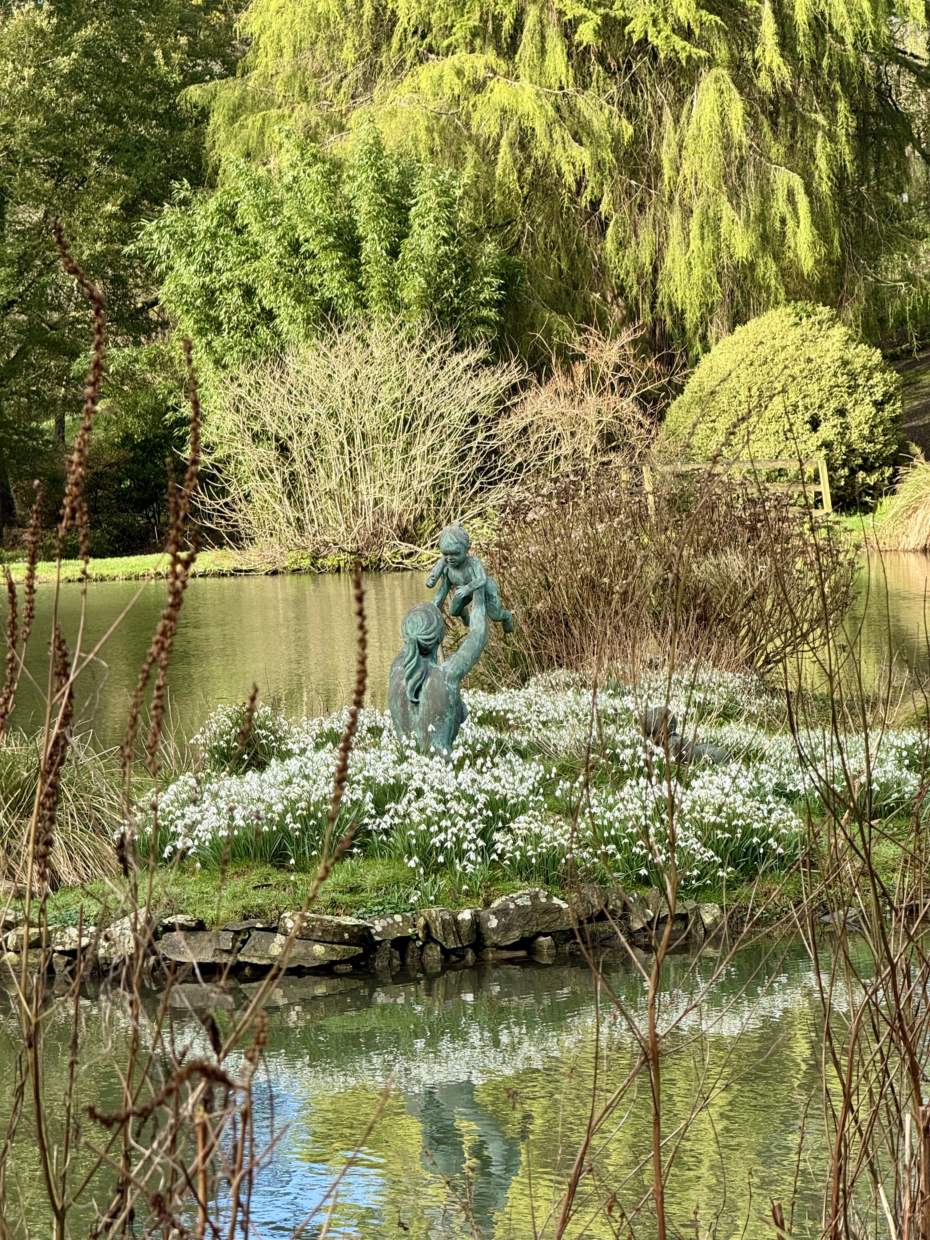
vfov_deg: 16.4
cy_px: 620
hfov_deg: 12.3
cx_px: 465
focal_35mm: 120
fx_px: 4299
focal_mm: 15.66
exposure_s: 1/307
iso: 50
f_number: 2.8
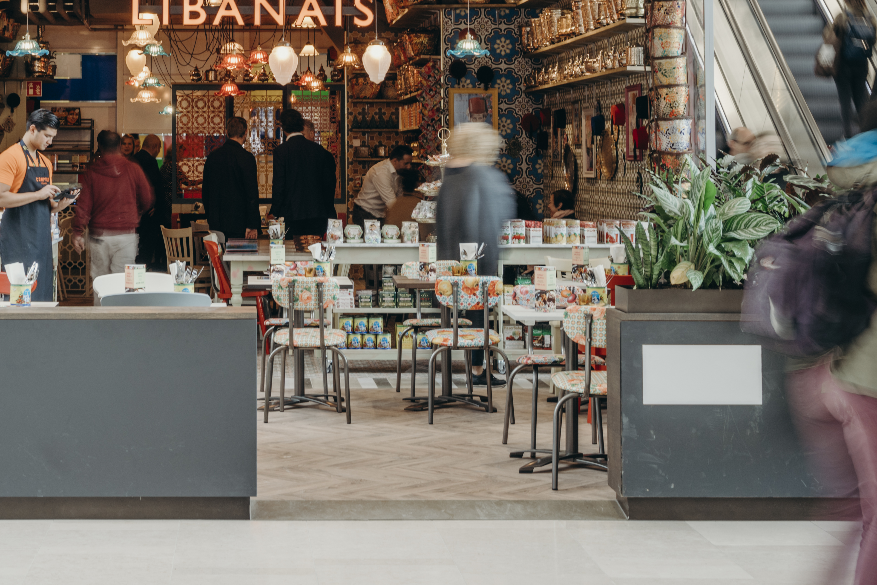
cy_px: 36
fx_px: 1778
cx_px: 253
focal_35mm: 73
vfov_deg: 18.3
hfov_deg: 27.4
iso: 50
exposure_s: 1/3
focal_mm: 35
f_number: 8
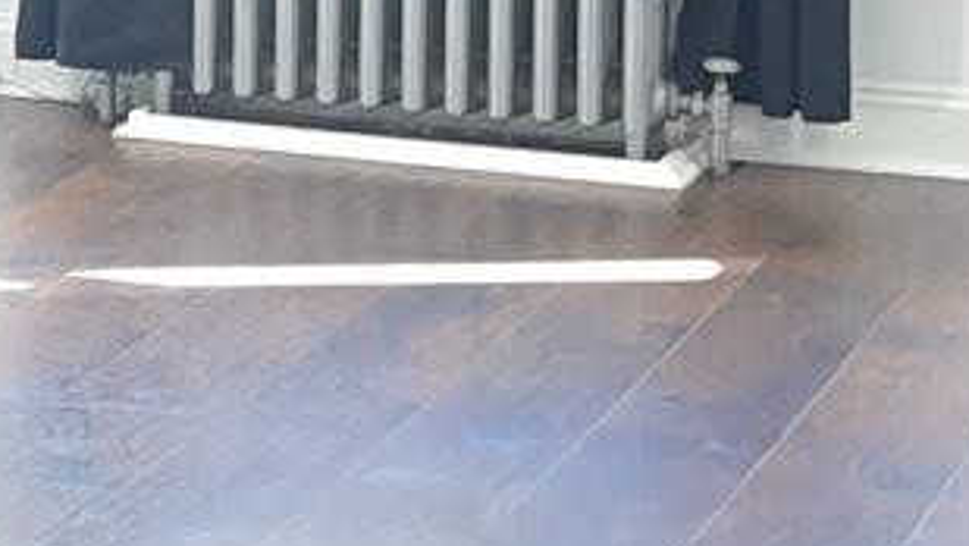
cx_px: -1596
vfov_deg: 6.3
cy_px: -389
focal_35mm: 188
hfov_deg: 9.7
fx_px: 4832
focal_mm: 5.1
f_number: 1.6
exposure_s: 1/23
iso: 64
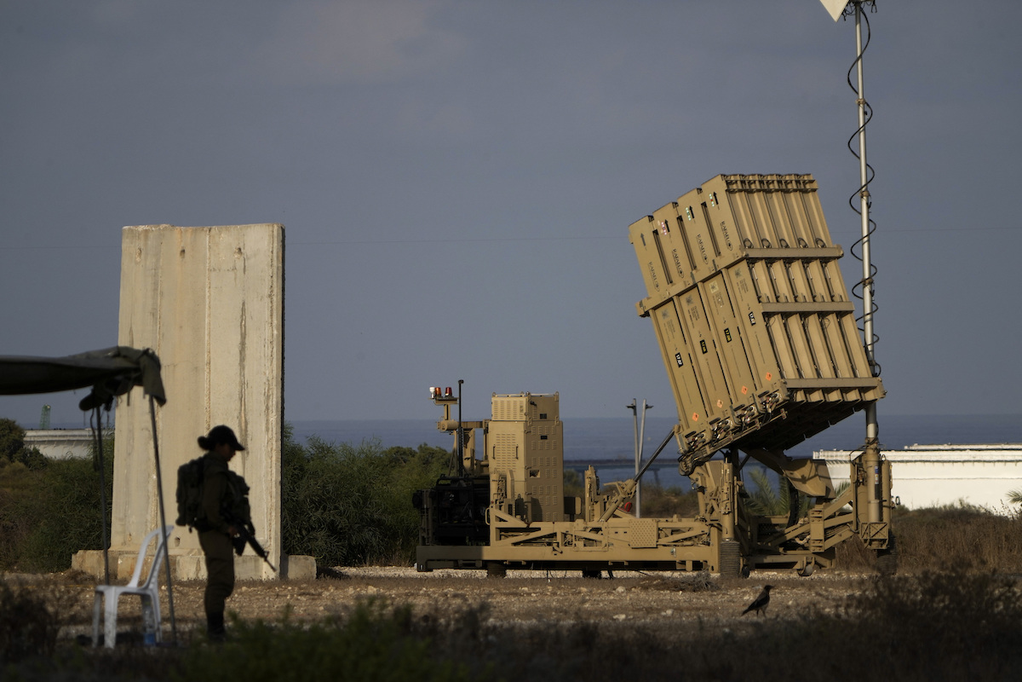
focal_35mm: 400
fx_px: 11355
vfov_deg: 3.4
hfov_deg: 5.2
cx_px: 511
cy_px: 341
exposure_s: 1/1600
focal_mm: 400
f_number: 11
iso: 400
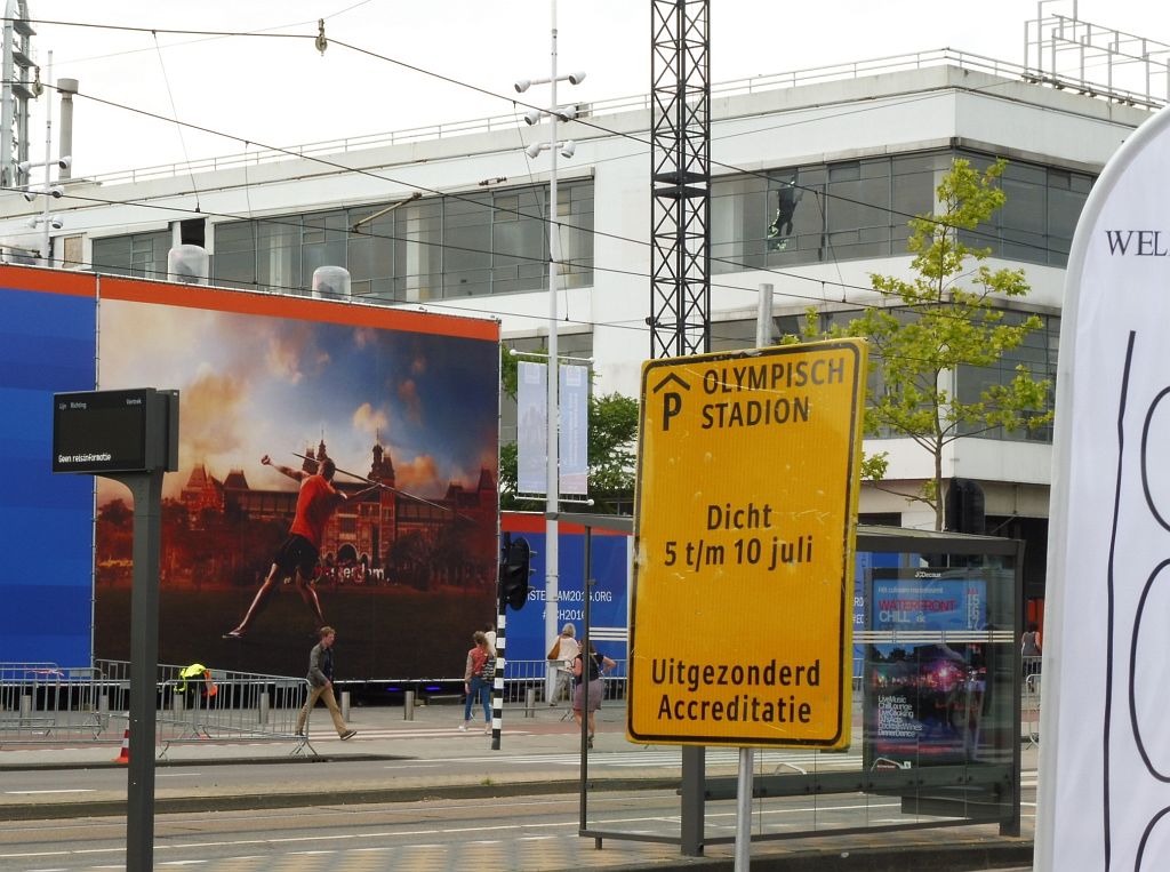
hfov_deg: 20.5
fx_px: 3237
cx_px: 585
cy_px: 436
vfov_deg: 15.3
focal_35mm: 96
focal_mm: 17.1
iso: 100
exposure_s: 1/125
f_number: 7.1
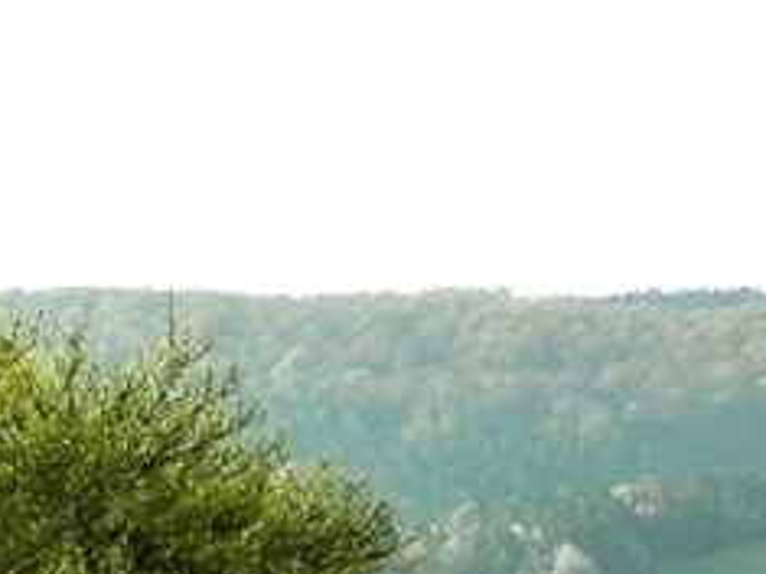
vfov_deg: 7.6
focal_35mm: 189
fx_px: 4180
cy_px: 1021
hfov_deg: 10.2
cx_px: 1105
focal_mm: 6.6
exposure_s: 1/340
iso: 160
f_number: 5.6
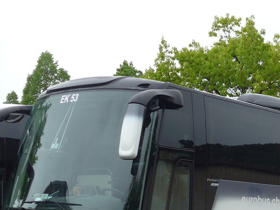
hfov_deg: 21.5
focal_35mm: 90
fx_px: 728
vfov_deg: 16.2
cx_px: 225
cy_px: 188
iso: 80
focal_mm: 8
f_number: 2.8
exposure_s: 1/500
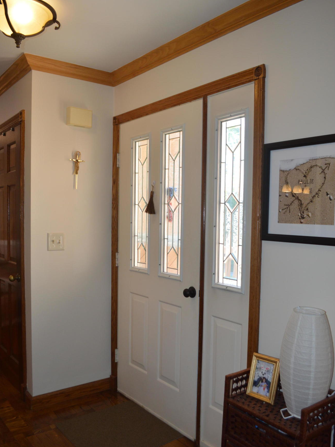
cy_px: 229
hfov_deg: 46.8
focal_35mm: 30
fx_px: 387
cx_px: 165
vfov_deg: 60.0
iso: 400
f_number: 4
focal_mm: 18
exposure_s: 1/80
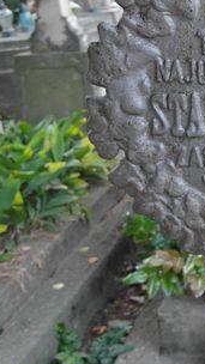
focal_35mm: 55
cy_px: 145
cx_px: 299
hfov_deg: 19.3
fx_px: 531
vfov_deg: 37.7
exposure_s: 1/30
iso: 160
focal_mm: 5.2
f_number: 2.5
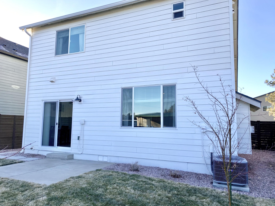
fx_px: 207
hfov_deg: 67.3
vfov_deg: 53.1
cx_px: 138
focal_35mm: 26
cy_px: 103
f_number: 1.8
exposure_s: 1/884
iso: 32
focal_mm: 4.25
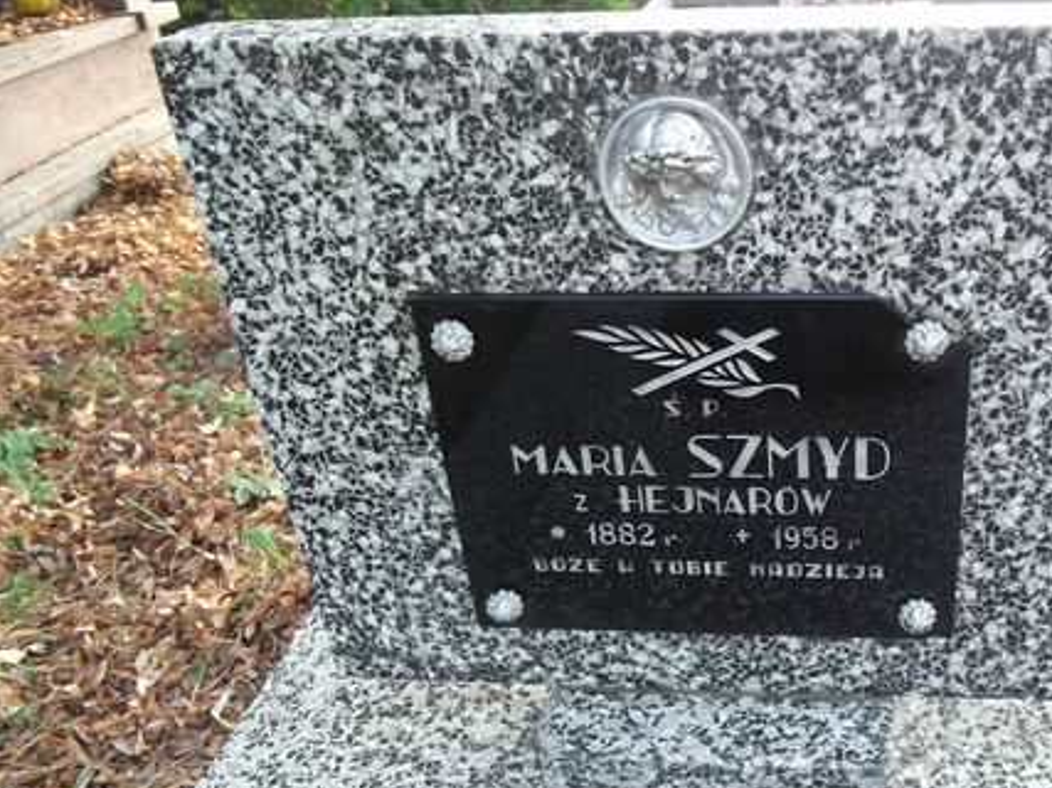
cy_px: 470
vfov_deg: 39.5
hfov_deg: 49.4
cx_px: 786
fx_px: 1094
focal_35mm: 36
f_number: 2.5
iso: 120
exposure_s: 1/45
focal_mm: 5.2
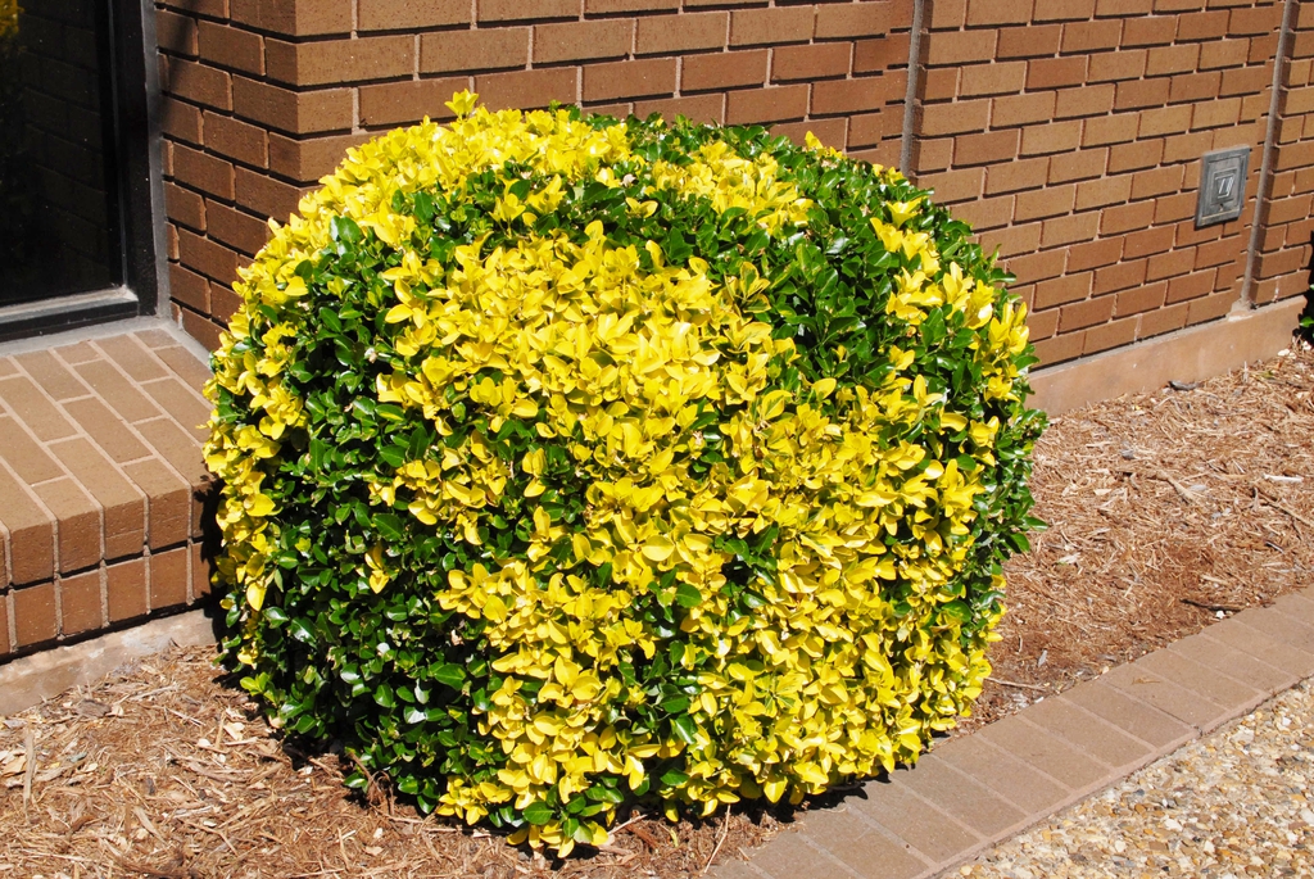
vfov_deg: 28.1
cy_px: 440
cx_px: 657
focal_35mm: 48
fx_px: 1754
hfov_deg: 41.1
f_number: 13
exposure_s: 1/640
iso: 400
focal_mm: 32
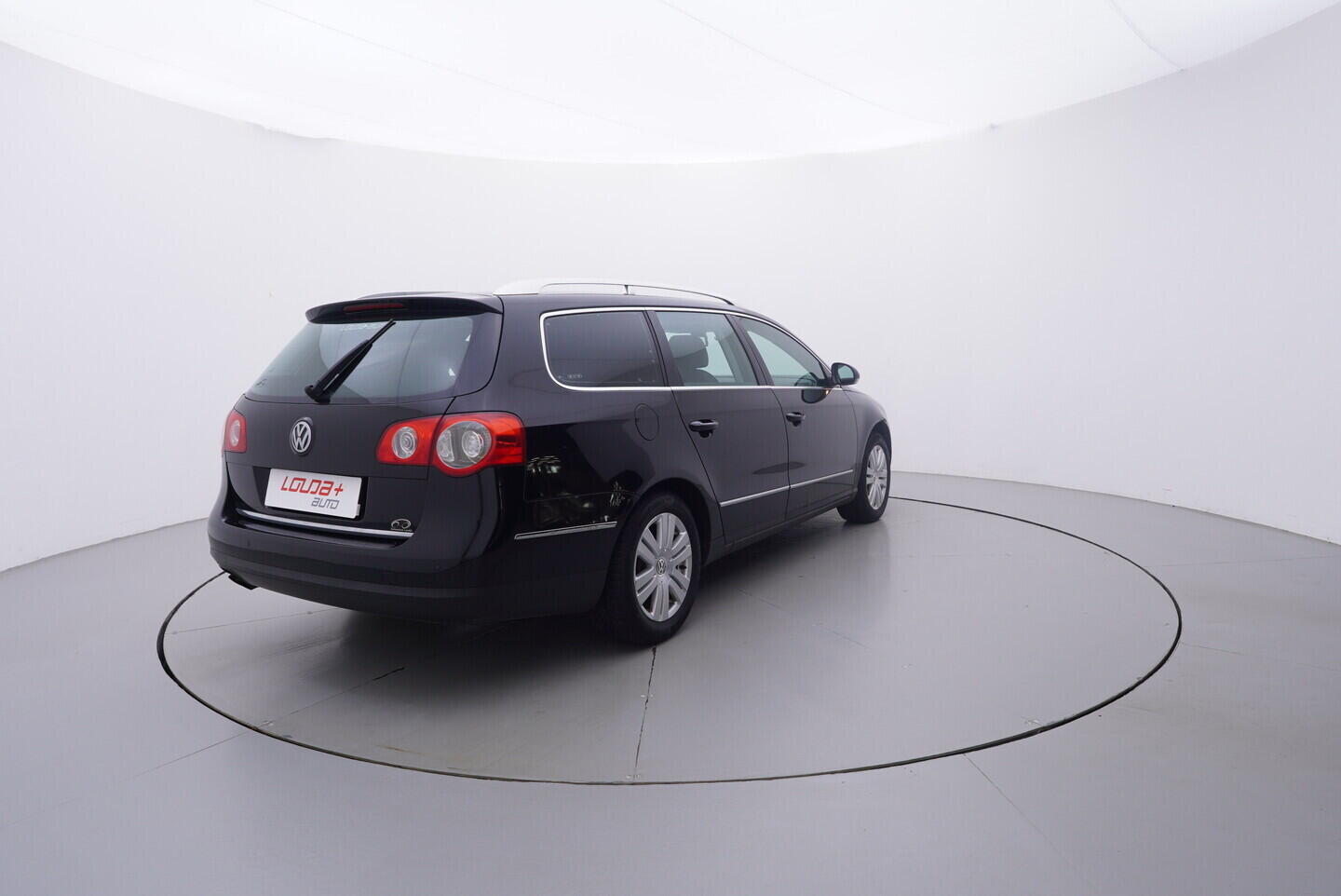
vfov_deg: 56.2
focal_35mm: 22
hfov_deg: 77.3
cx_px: 670
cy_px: 448
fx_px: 839
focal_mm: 15
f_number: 5
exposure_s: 1/80
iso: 200
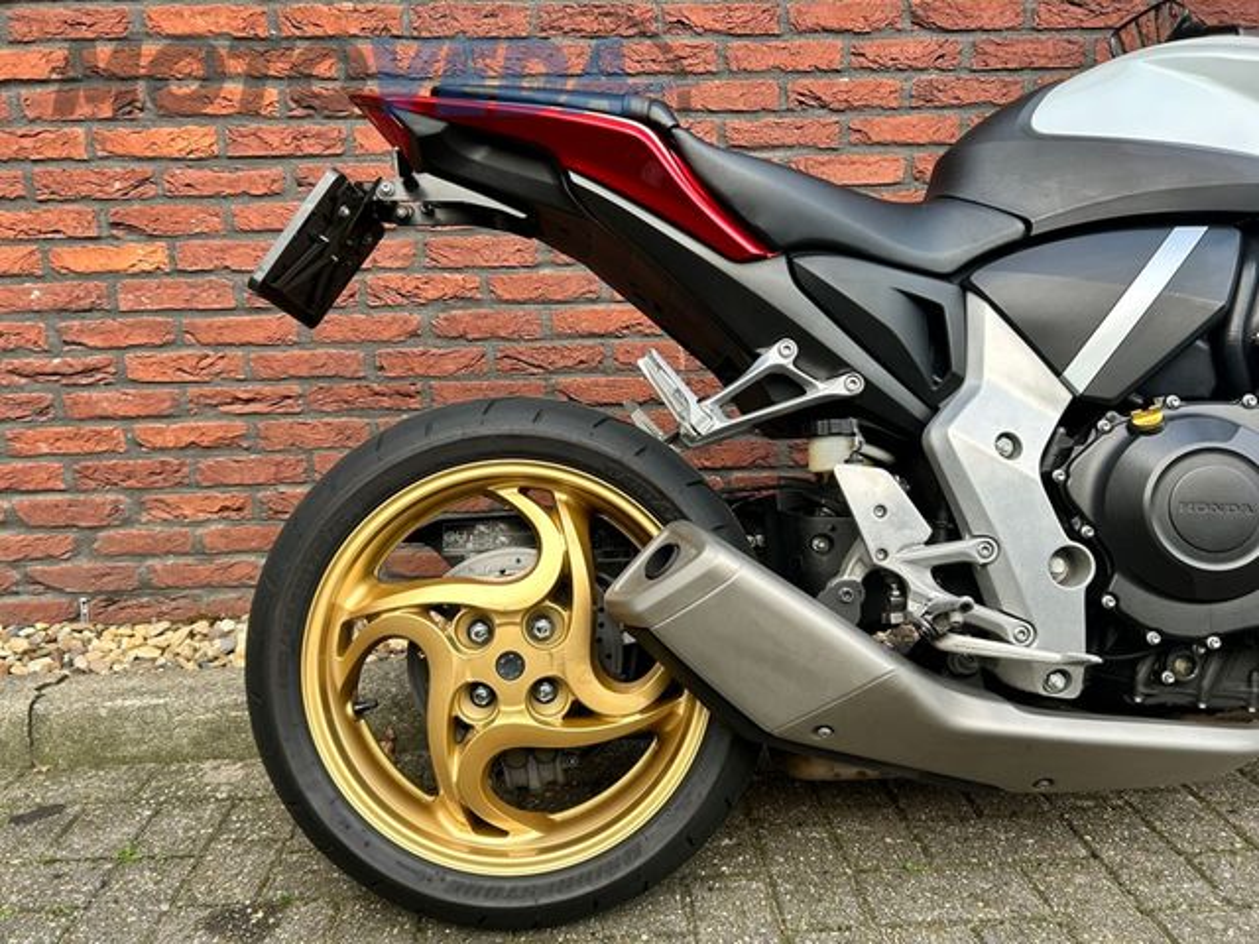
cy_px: 472
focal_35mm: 26
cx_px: 630
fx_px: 946
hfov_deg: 67.3
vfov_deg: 53.1
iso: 40
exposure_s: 1/130
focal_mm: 5.7
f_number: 1.5
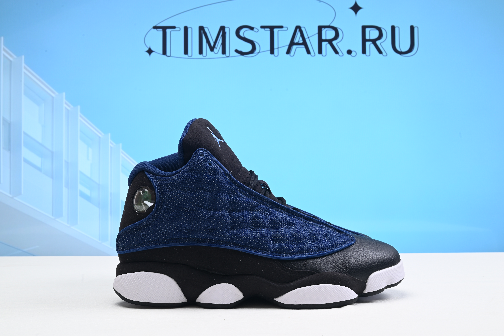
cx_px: 252
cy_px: 168
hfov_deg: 47.4
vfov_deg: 32.7
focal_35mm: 41
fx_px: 574
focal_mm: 41
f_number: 16
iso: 100
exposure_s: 1/2
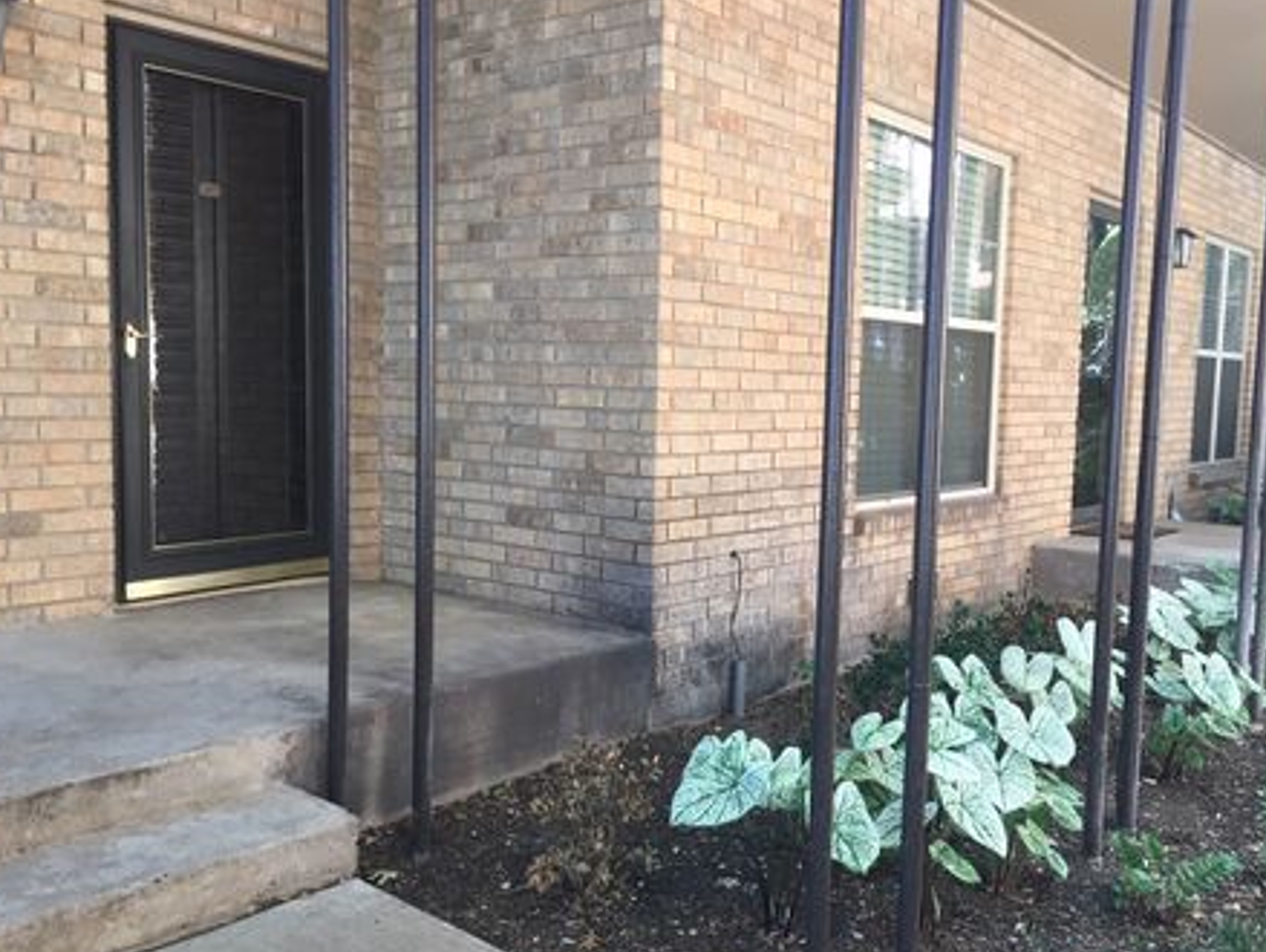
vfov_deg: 43.0
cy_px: 509
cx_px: 681
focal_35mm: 33
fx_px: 1208
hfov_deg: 55.3
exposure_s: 1/30
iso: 32
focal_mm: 4.15
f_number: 2.2
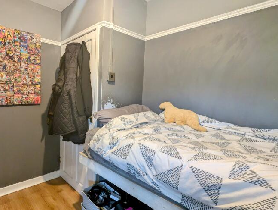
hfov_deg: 80.1
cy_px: 104
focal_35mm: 19
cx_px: 81
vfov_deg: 68.8
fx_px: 153
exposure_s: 1/27
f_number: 1.95
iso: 122
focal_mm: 2.23
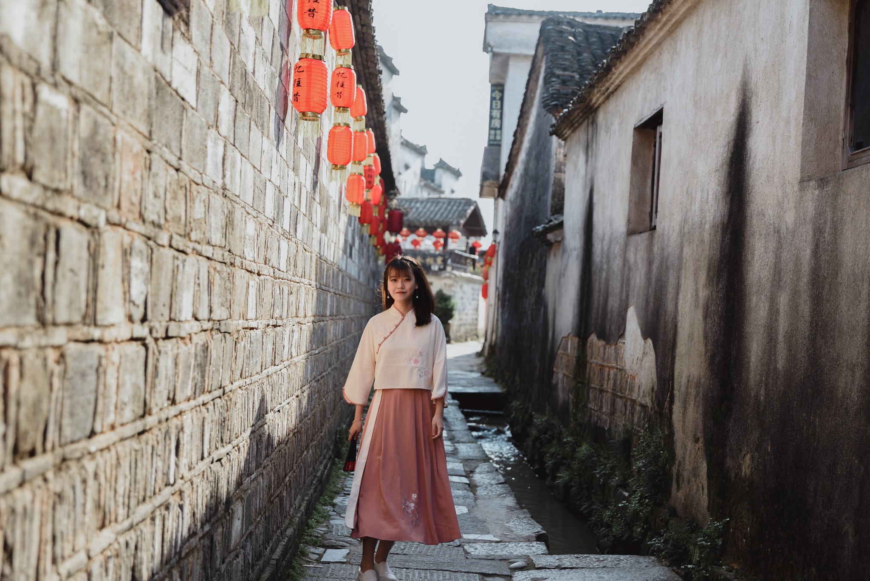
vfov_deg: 28.1
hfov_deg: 41.1
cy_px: 290
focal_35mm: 48
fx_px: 1160
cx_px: 435
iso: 100
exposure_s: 1/250
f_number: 2.8
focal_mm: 48
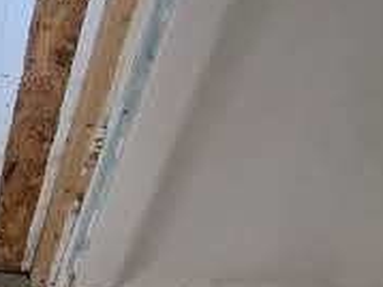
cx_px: -116
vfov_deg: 24.7
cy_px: 47
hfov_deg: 27.6
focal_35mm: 58
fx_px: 641
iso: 1600
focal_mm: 2.2
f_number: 2.2
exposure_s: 1/60
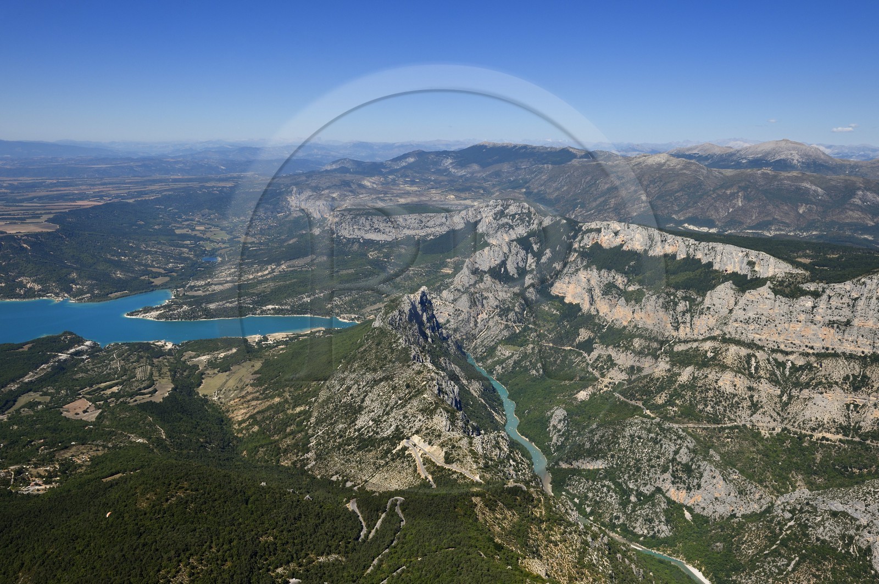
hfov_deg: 67.4
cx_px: 440
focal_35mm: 27
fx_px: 659
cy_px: 292
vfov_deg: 47.9
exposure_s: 1/500
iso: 400
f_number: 14
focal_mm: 27
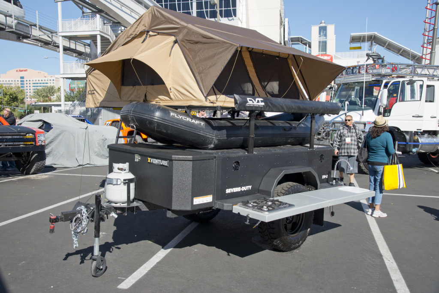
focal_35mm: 34
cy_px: 146
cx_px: 220
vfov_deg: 38.9
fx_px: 415
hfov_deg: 55.8
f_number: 8
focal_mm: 34
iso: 200
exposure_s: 1/320
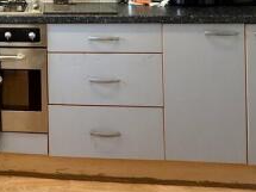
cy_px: -28
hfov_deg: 44.0
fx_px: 281
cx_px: 18
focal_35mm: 38
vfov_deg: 32.3
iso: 200
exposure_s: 1/100
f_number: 2.2
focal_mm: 2.22
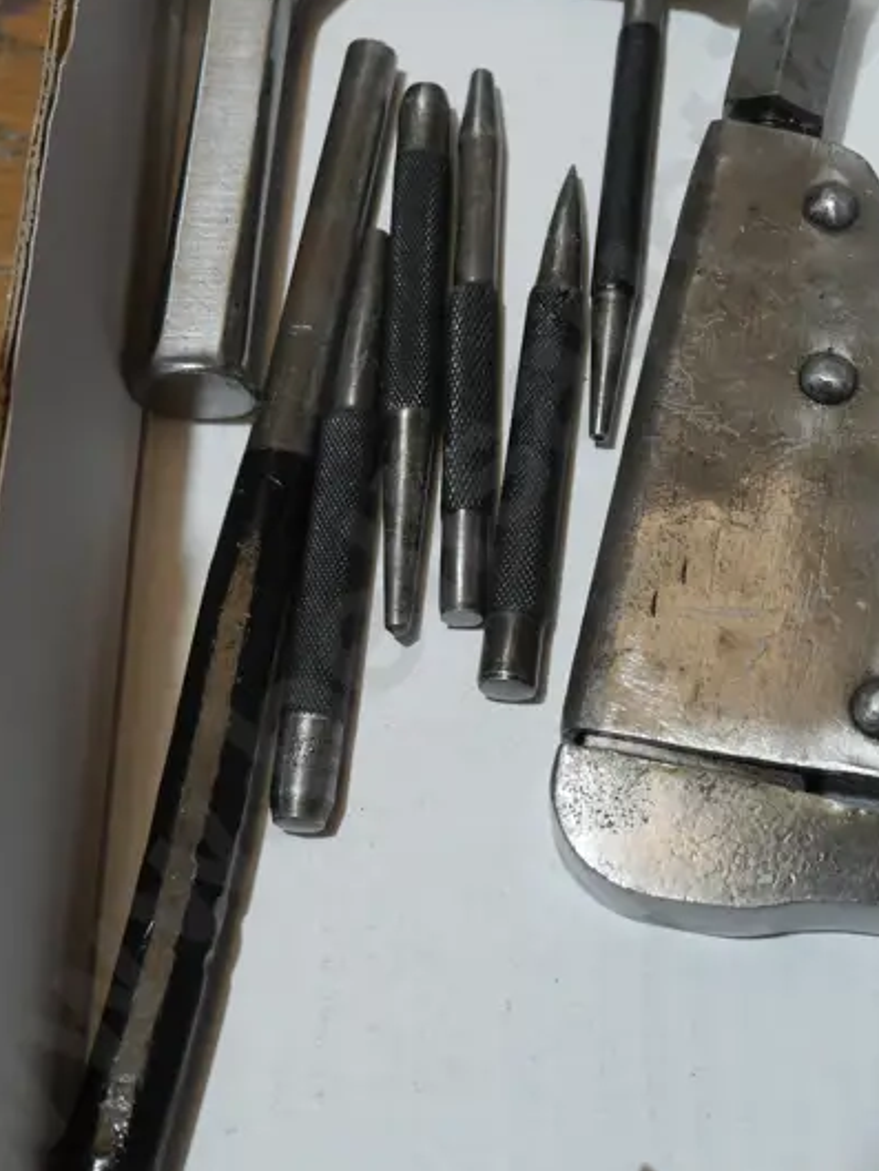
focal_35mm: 62
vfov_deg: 30.6
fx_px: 2098
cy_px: 286
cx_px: 634
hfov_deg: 23.5
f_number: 3.6
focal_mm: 16
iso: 200
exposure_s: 1/125
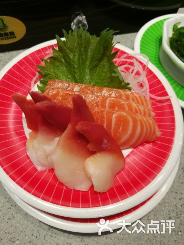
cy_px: 122
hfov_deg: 51.4
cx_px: 92
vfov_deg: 65.3
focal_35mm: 27
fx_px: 191
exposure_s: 1/33.3
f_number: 2.2
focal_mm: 4.5
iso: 200
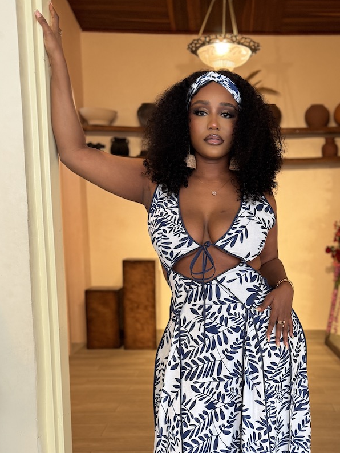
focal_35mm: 39
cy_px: 311
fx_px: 510
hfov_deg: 36.4
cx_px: 233
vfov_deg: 46.9
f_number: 1.78
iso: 125
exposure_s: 1/121
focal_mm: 6.76
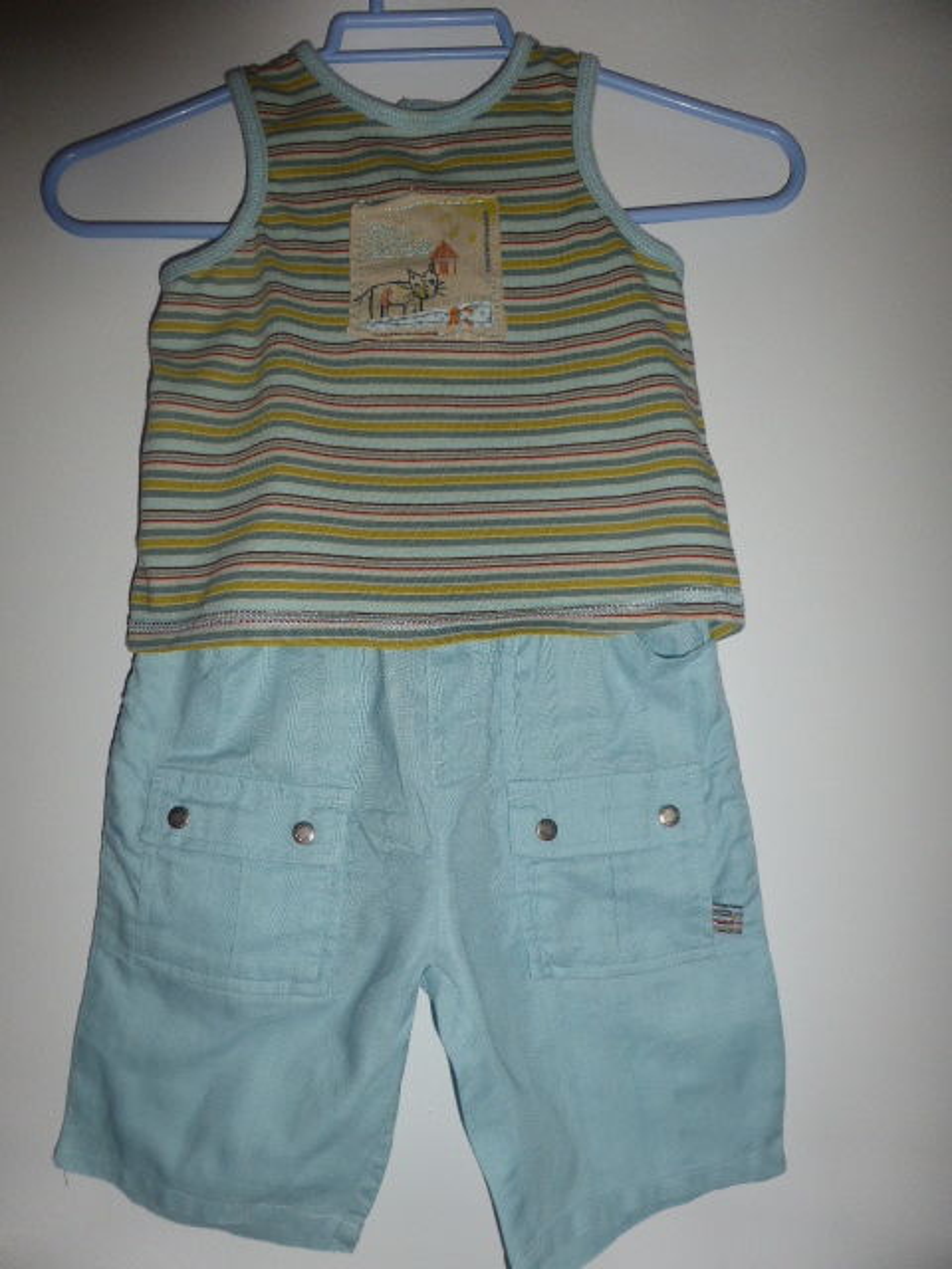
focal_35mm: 24
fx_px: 880
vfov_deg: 71.6
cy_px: 634
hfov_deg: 56.8
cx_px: 476
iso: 100
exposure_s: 1/60
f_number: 3.3
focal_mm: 4.3
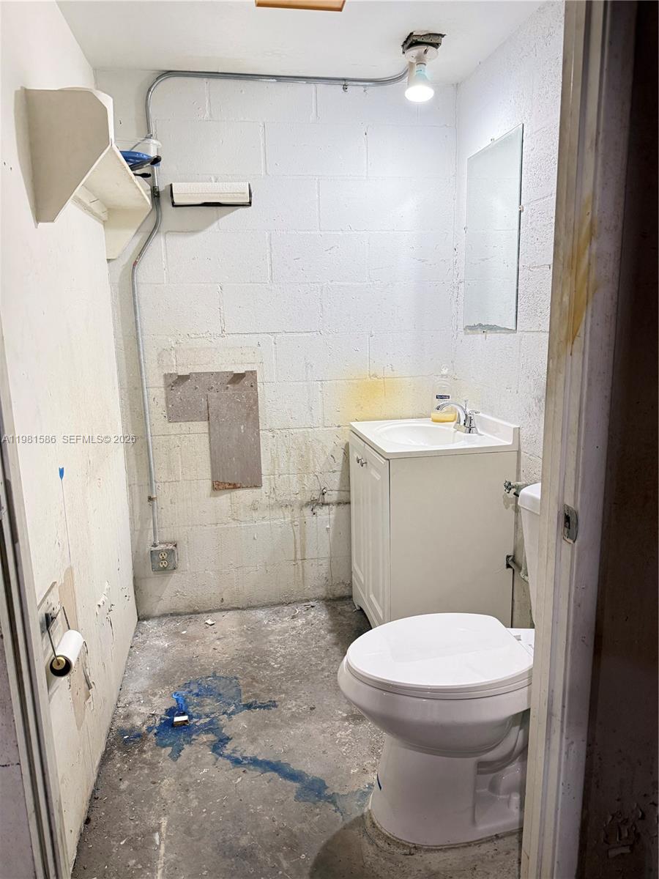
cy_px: 440
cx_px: 330
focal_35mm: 24
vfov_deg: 71.6
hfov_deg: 56.8
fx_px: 609
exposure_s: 1/60
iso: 320
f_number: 1.78
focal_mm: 6.76
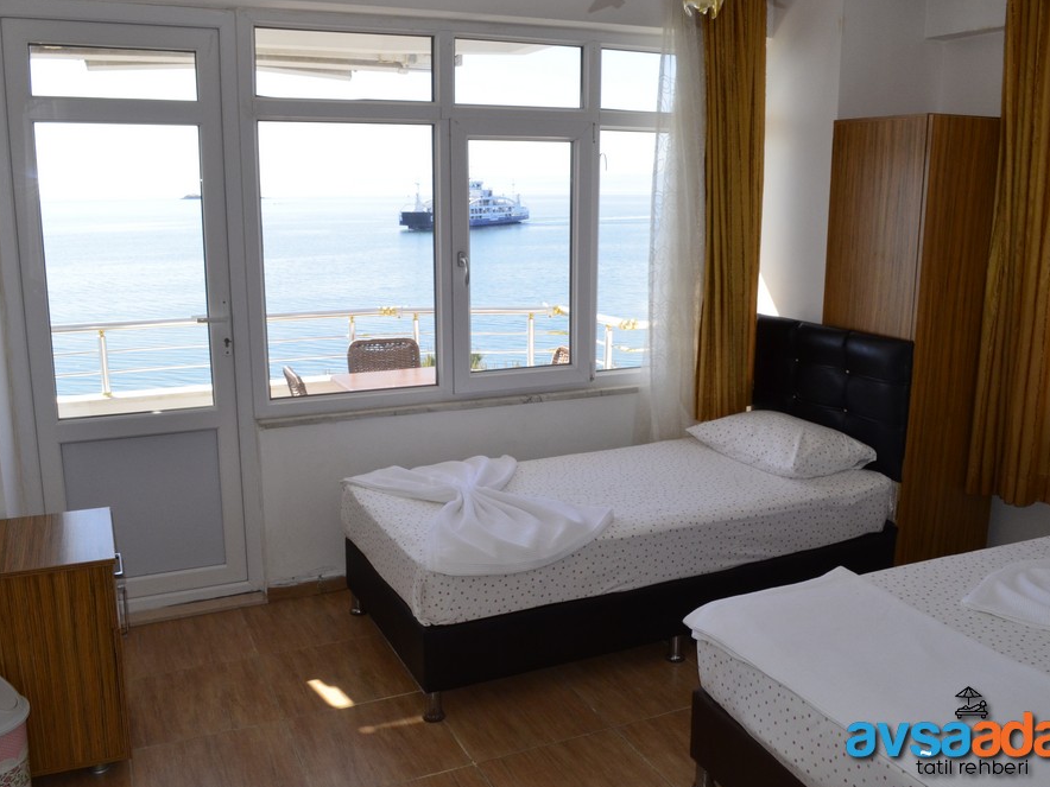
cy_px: 391
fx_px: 910
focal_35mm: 30
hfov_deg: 59.9
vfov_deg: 46.8
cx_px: 507
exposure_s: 1/200
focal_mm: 18
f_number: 16
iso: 1000
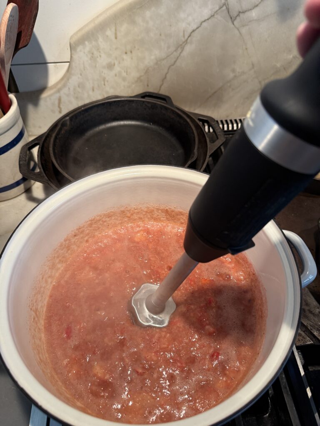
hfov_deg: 56.8
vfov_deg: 71.6
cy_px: 213
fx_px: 296
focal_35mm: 24
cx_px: 160
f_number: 1.78
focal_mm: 6.76
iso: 250
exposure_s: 1/60
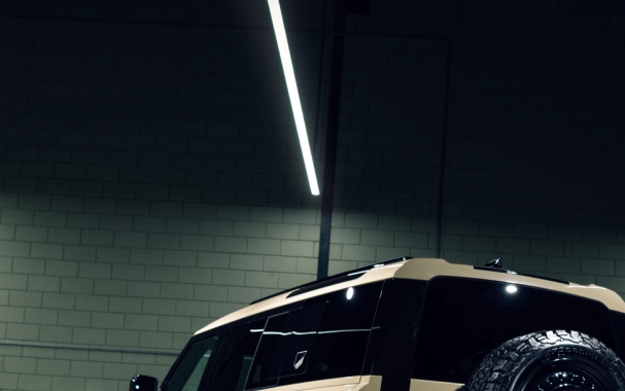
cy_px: 397
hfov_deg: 28.2
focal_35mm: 73
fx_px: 1244
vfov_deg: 17.4
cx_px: 334
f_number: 5
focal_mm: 34
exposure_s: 1/10
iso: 31
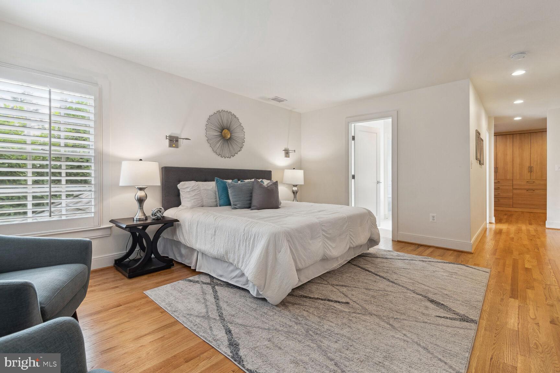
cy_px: 186
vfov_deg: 77.3
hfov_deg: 100.4
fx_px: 233
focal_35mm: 15
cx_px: 280
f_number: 9
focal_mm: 10
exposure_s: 1/6
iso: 200
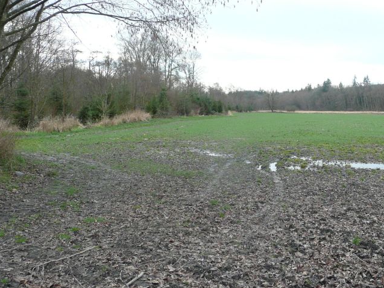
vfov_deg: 32.1
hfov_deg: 40.7
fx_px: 499
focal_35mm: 45
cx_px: 295
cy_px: 111
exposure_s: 1/250
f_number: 3.3
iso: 100
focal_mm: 4.6
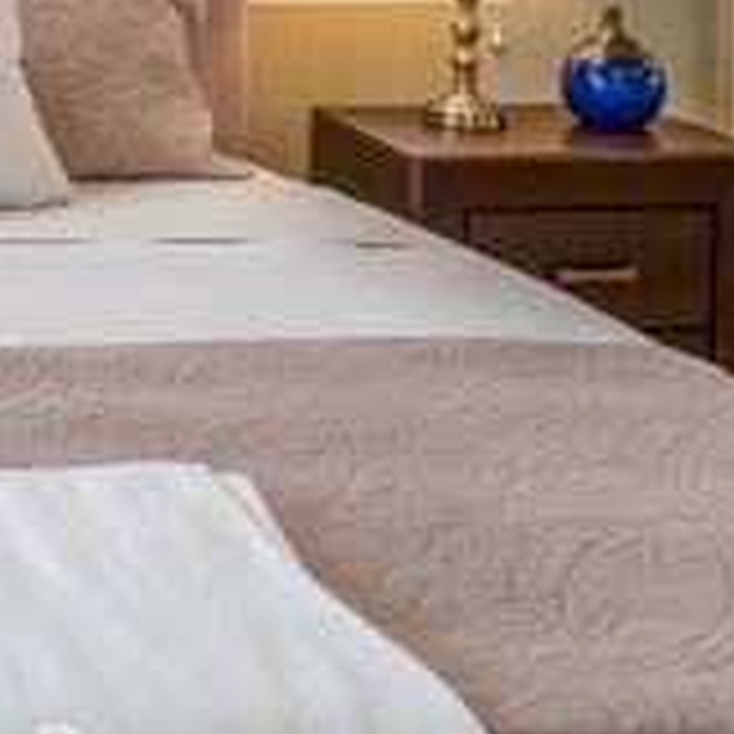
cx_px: -293
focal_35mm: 60
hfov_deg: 24.0
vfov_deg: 25.8
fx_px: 1439
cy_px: -133
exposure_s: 1/100
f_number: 8
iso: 250
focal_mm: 18
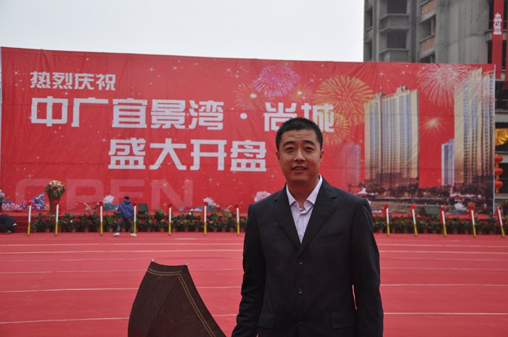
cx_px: 254
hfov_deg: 35.1
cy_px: 168
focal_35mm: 57
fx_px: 803
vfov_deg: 23.7
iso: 400
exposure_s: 1/160
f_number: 4.5
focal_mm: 38
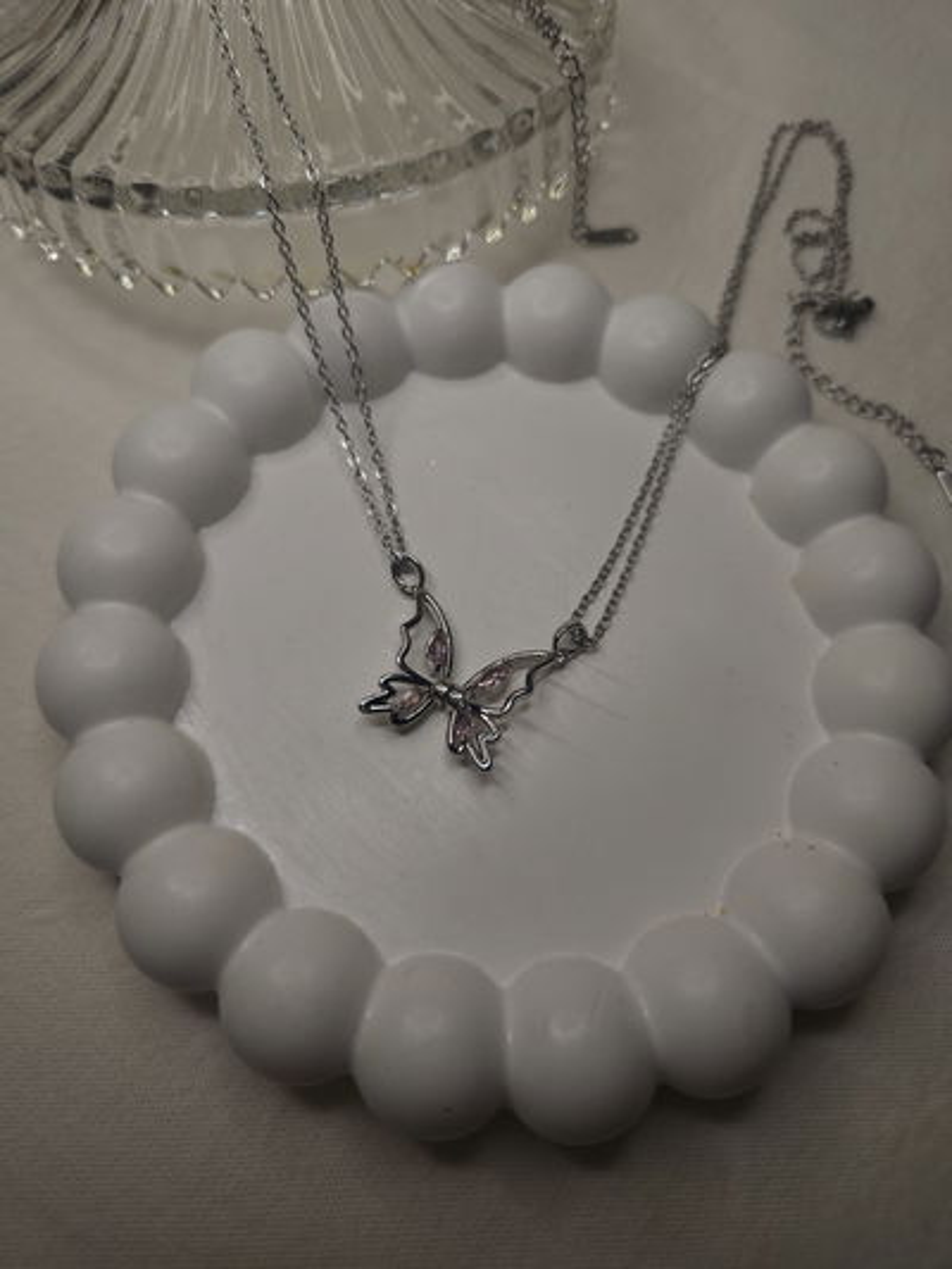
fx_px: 843
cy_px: 634
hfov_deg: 58.9
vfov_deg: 73.9
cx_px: 476
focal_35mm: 23
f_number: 1.8
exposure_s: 1/90
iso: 50
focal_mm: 5.4
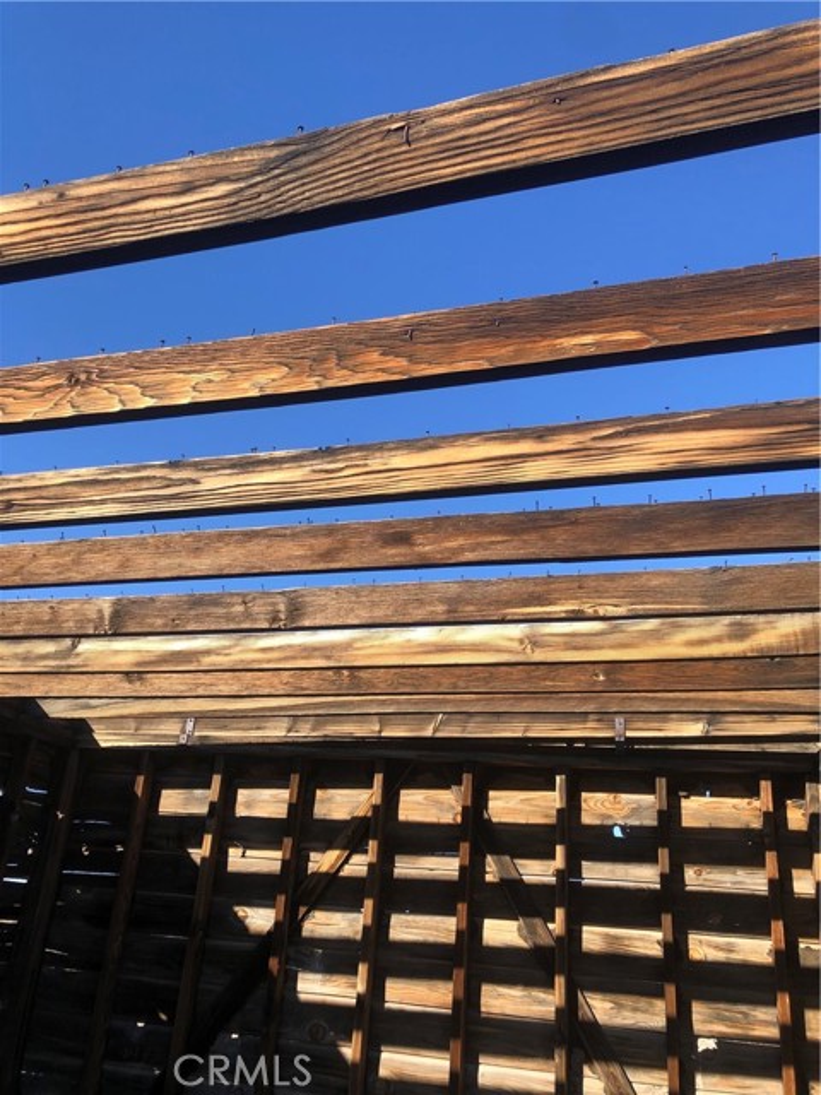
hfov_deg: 49.7
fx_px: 885
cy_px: 548
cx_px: 410
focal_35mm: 28
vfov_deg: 63.4
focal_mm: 4
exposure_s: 1/960
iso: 20
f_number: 1.8
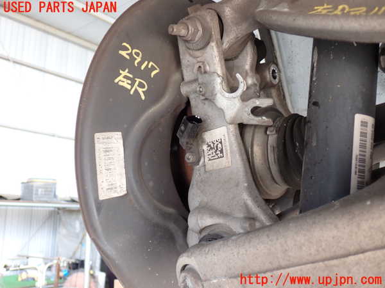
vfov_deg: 39.7
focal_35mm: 36
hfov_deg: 51.4
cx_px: 192
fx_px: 400
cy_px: 144
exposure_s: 1/60
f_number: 2.5
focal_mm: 6.37
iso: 200
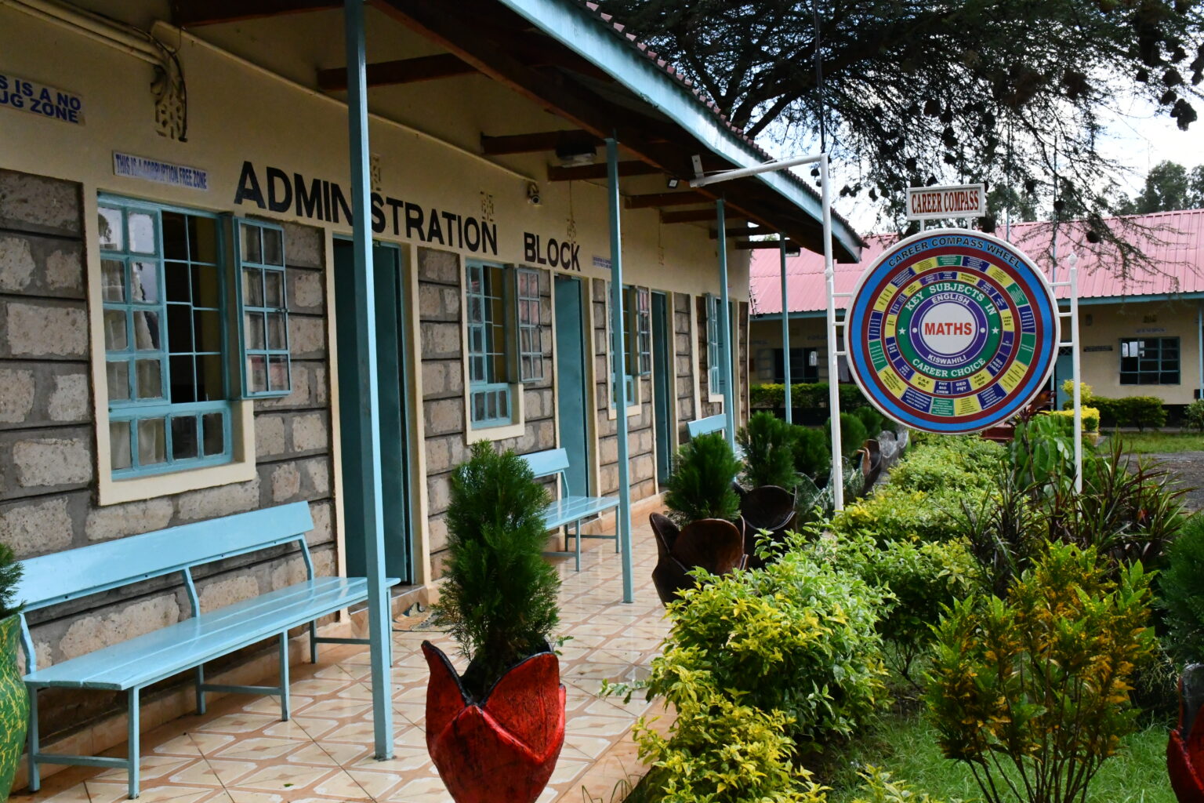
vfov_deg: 36.9
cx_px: 602
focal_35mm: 36
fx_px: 1204
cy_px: 402
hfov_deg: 53.1
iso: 6400
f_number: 16
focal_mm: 24
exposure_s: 1/1000
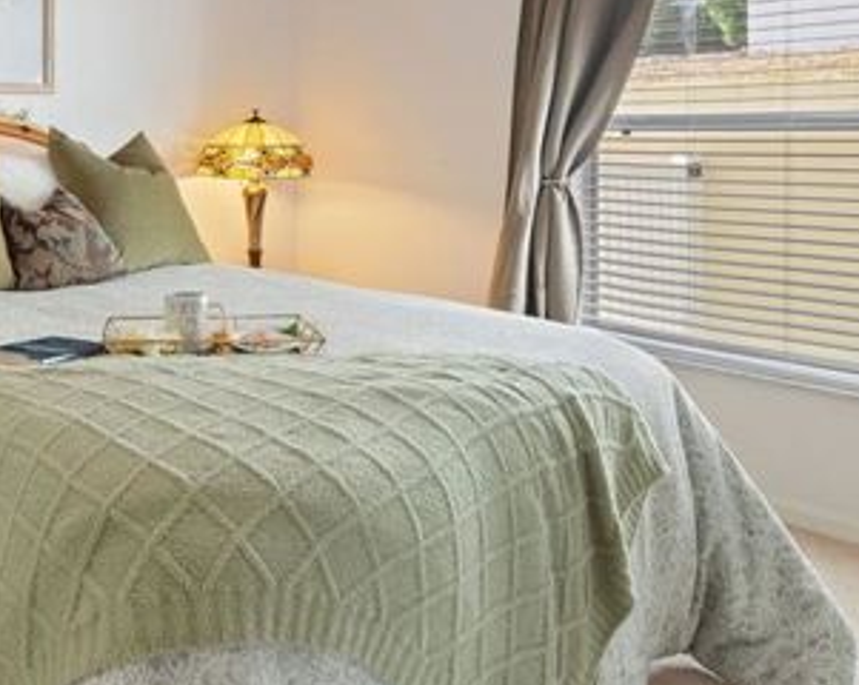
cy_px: 136
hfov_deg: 49.8
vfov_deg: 42.4
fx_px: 838
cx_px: 130
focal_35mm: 33
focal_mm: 10
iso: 400
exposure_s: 1/5
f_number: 4.5
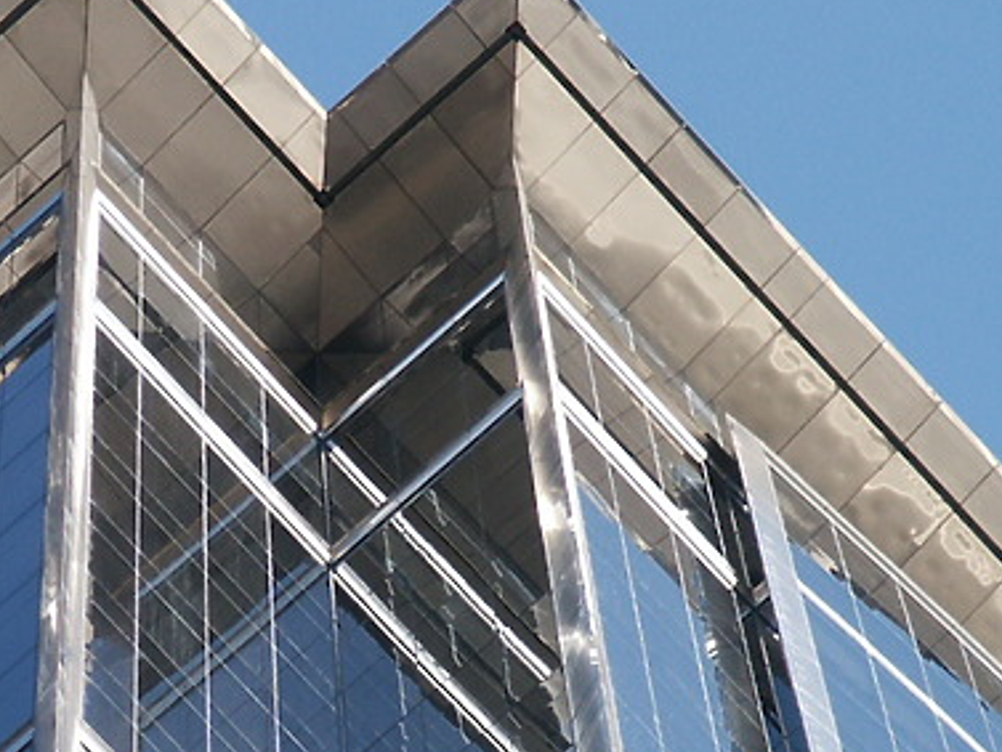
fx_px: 9613
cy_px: 541
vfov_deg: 4.5
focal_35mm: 332
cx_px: 210
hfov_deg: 6.0
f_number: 3.6
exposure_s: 1/500
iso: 64
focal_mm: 28.23
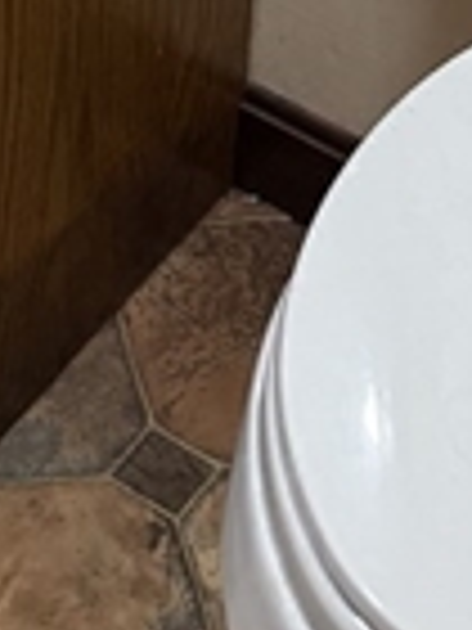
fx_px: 2400
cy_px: -1022
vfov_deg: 11.5
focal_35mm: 132
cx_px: -216
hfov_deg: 10.9
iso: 160
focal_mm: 6.76
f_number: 1.78
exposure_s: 1/60
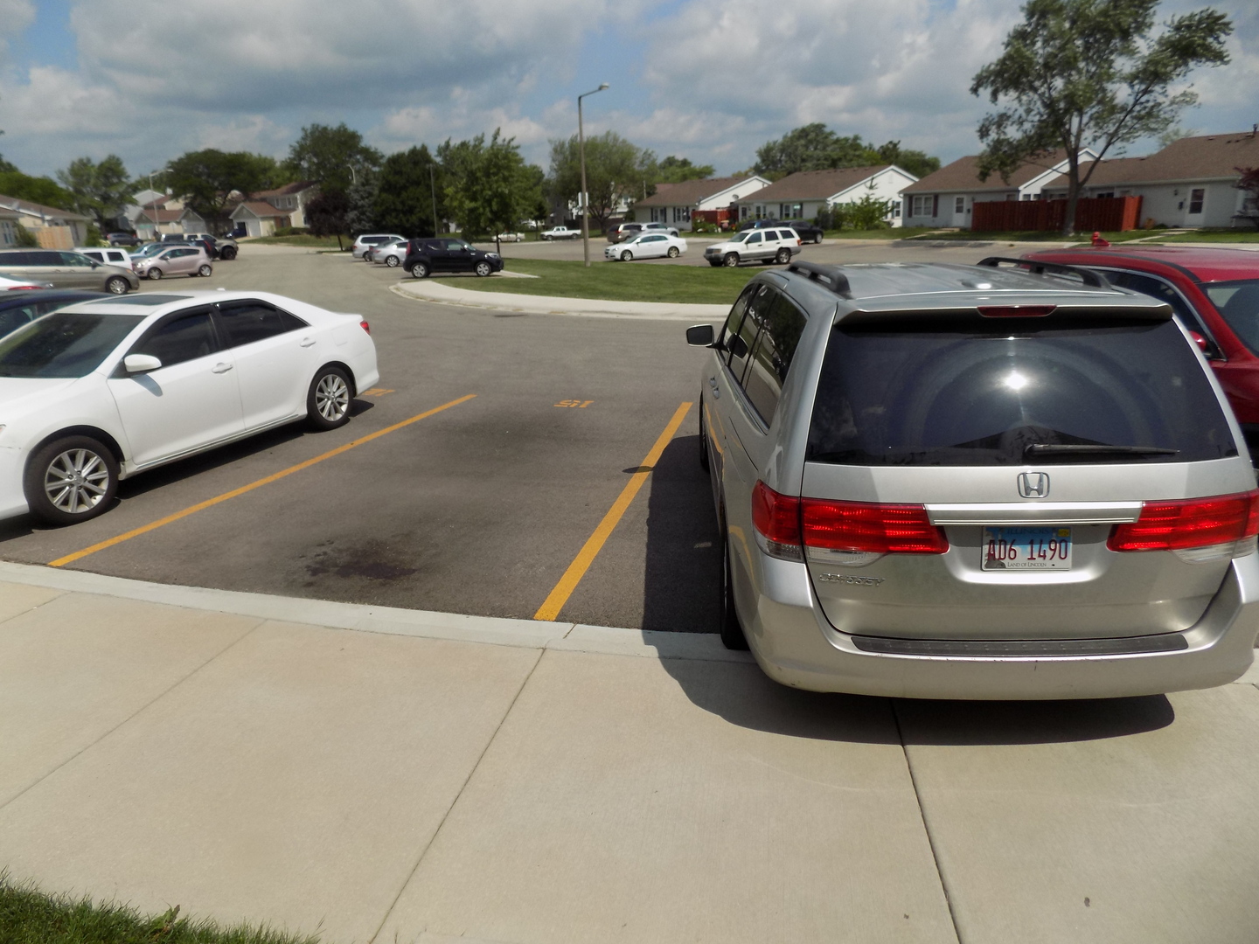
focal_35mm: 23
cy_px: 472
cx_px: 630
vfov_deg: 58.9
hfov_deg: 73.9
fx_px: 837
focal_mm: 4
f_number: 9.9
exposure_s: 1/250
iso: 80
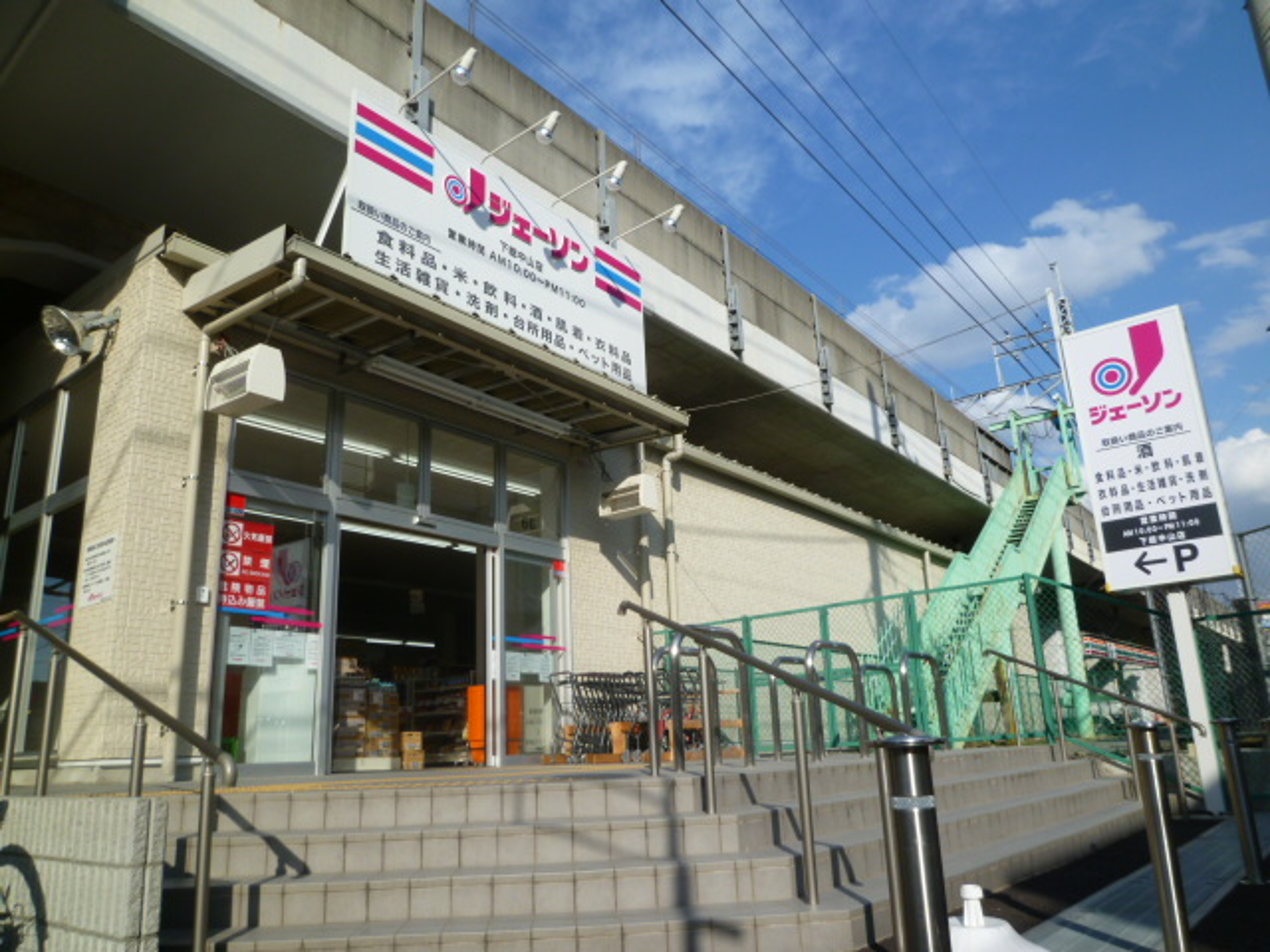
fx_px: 917
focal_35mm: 25
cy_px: 476
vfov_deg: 54.9
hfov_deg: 69.4
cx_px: 635
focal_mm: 4.5
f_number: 5
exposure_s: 1/400
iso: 80
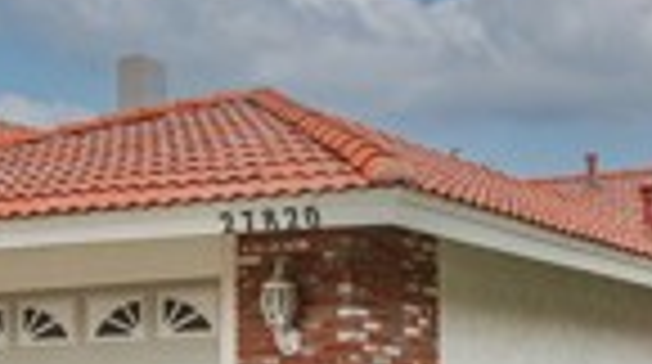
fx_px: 1519
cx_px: 733
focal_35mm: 88
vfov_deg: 13.4
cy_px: 384
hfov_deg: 22.7
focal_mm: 19
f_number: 5.6
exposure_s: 1/2000
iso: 400
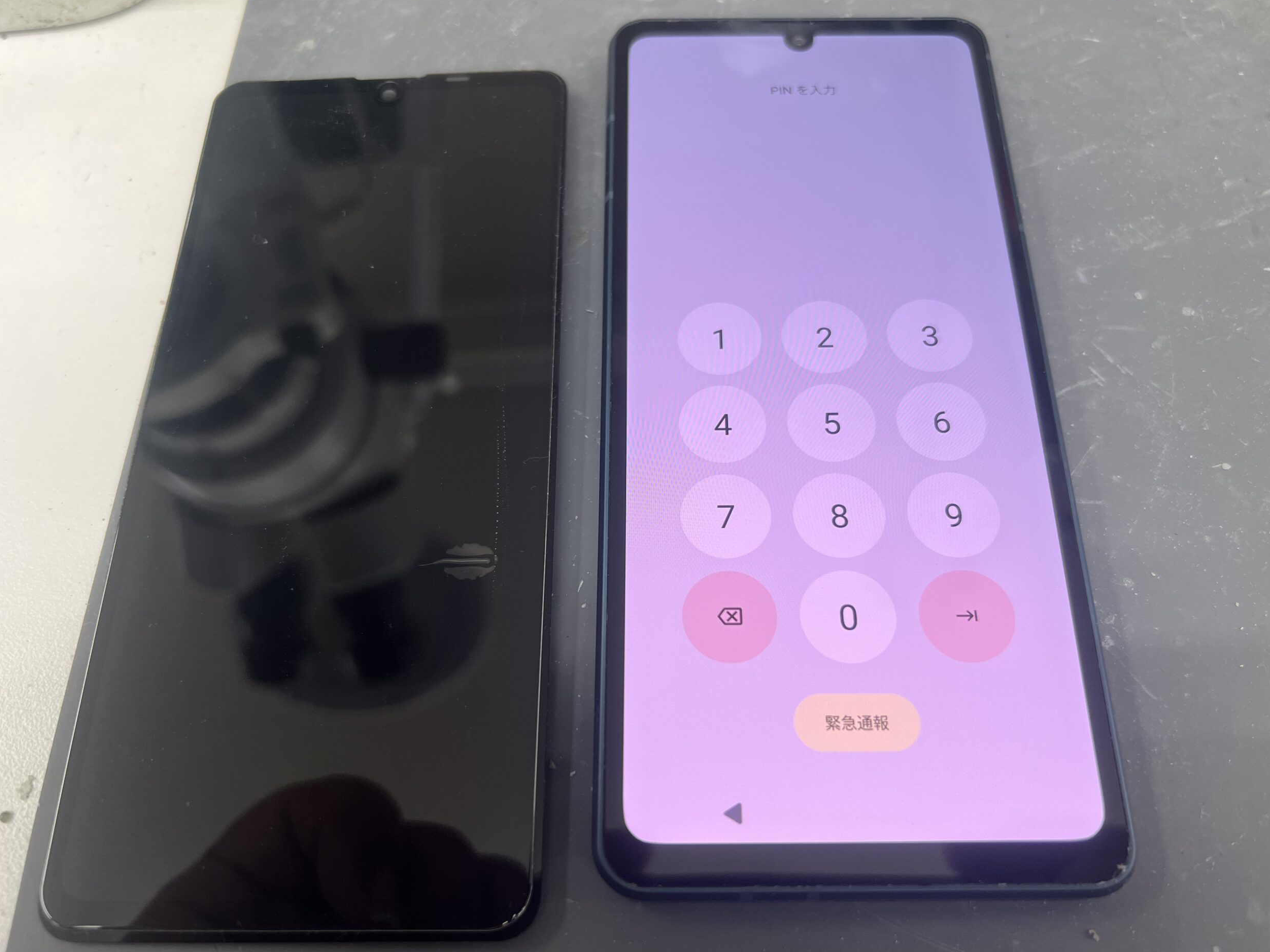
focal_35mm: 27
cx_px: 658
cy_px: 471
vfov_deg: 51.4
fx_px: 991
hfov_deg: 65.3
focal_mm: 5.7
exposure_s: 1/90
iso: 50
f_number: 1.5
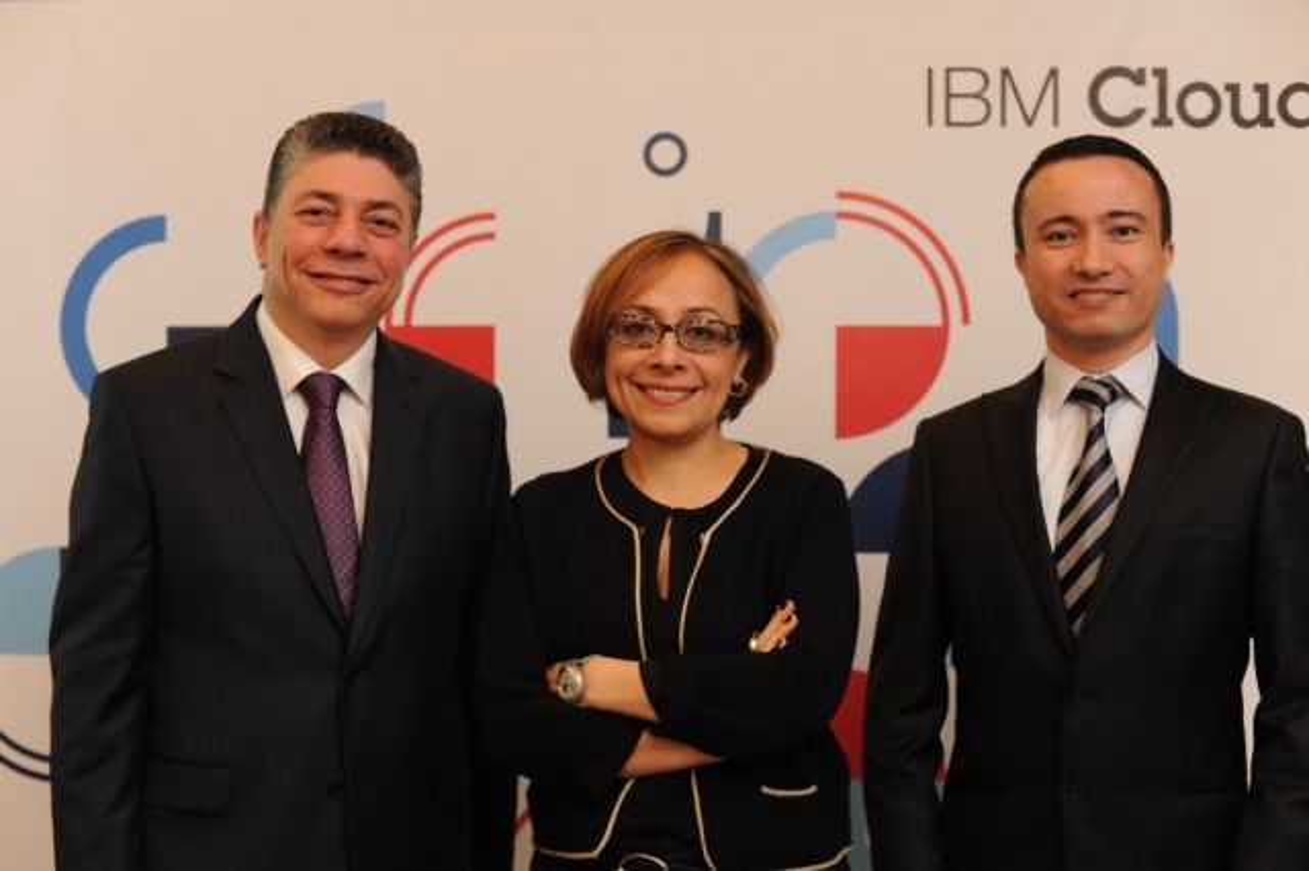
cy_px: 436
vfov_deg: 27.0
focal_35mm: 50
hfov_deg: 39.6
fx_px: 1817
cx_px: 654
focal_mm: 50
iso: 1600
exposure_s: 1/100
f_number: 3.5
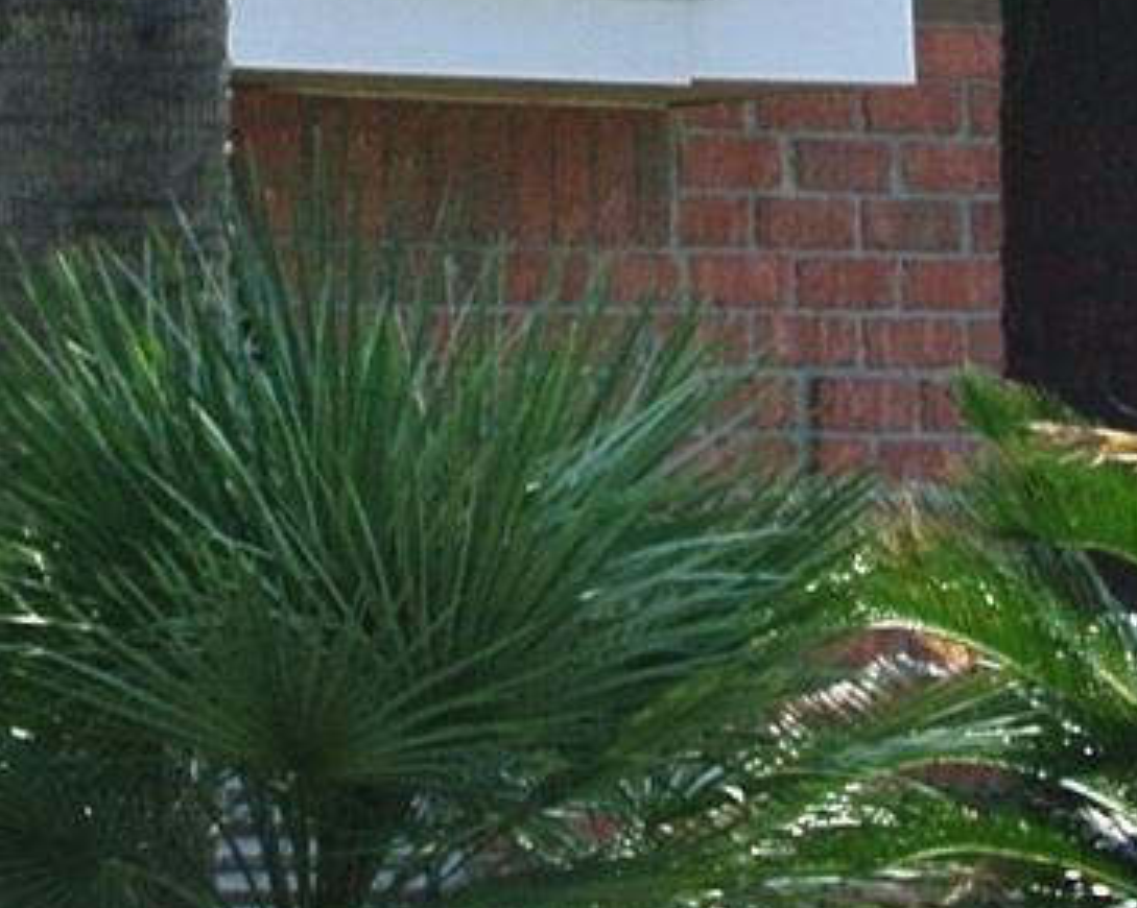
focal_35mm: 608
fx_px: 20449
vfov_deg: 2.5
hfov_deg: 3.2
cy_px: -664
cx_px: -279
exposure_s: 1/640
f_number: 4.5
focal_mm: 30
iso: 100
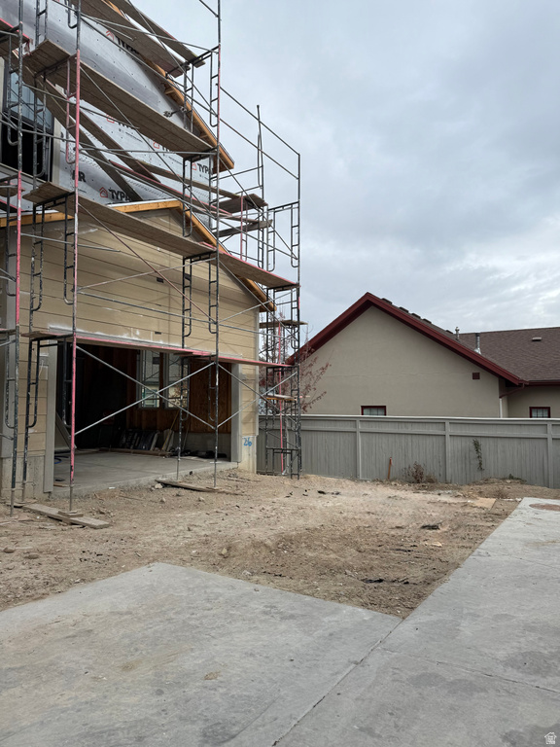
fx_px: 518
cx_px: 280
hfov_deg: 56.8
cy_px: 374
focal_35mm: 24
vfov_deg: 71.6
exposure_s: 1/2445
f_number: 1.78
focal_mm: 6.76
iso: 80
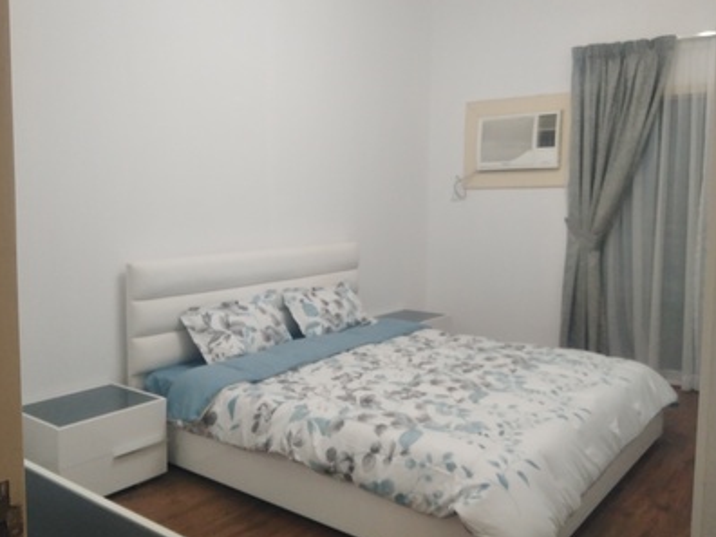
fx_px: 621
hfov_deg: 59.9
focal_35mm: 30
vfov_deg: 46.8
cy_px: 250
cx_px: 339
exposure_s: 1/33.3
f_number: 1.8
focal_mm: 3.59
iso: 273
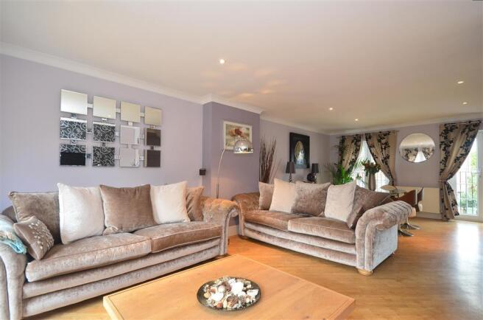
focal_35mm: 17
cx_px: 242
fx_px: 231
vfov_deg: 69.4
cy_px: 160
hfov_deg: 92.6
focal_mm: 11.5
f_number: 7.1
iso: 200
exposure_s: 1/5
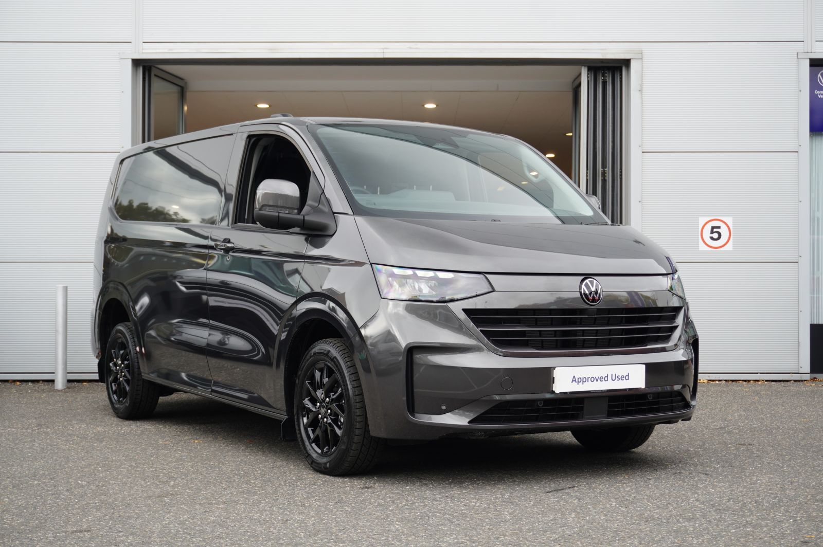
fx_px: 1199
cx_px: 412
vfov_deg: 25.7
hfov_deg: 37.9
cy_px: 274
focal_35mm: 52
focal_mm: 35
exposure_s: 1/60
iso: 160
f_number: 5.6
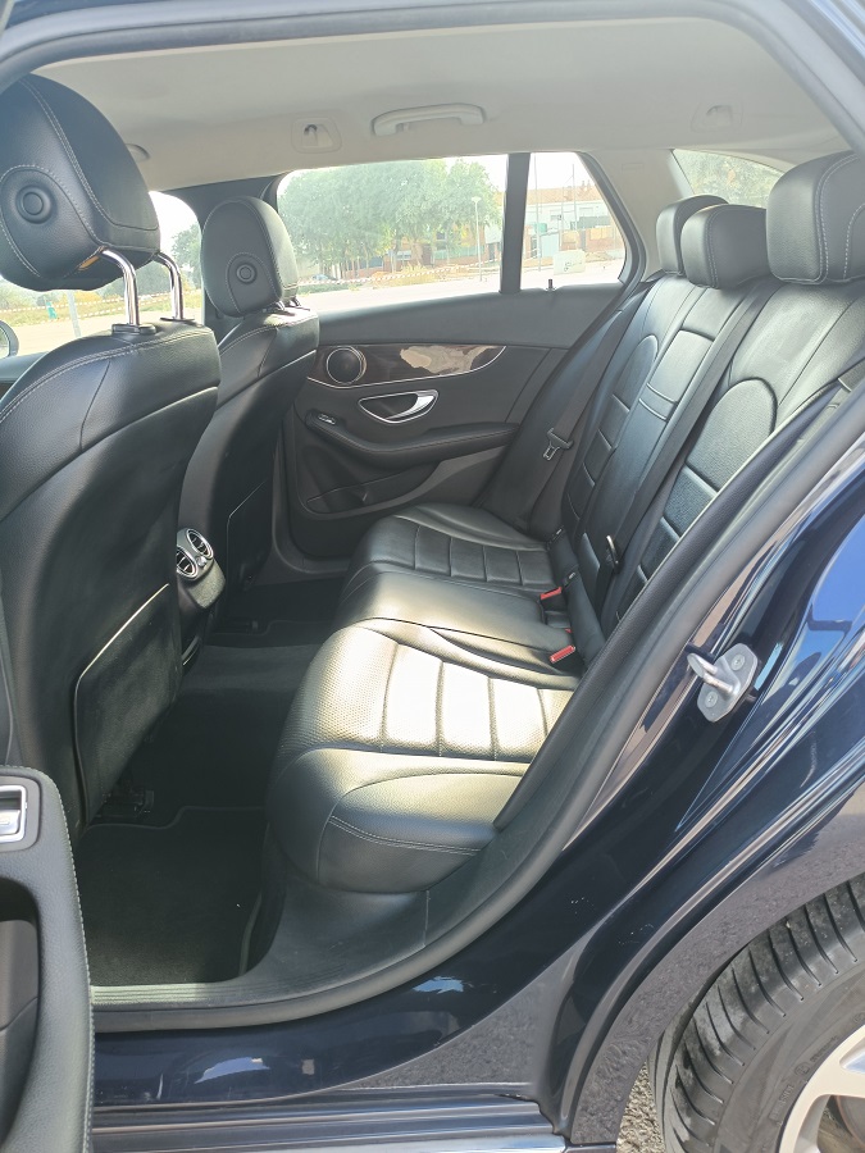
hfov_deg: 54.9
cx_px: 432
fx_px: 833
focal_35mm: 25
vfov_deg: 69.4
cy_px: 576
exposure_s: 1/50
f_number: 1.7
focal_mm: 4.7
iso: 125
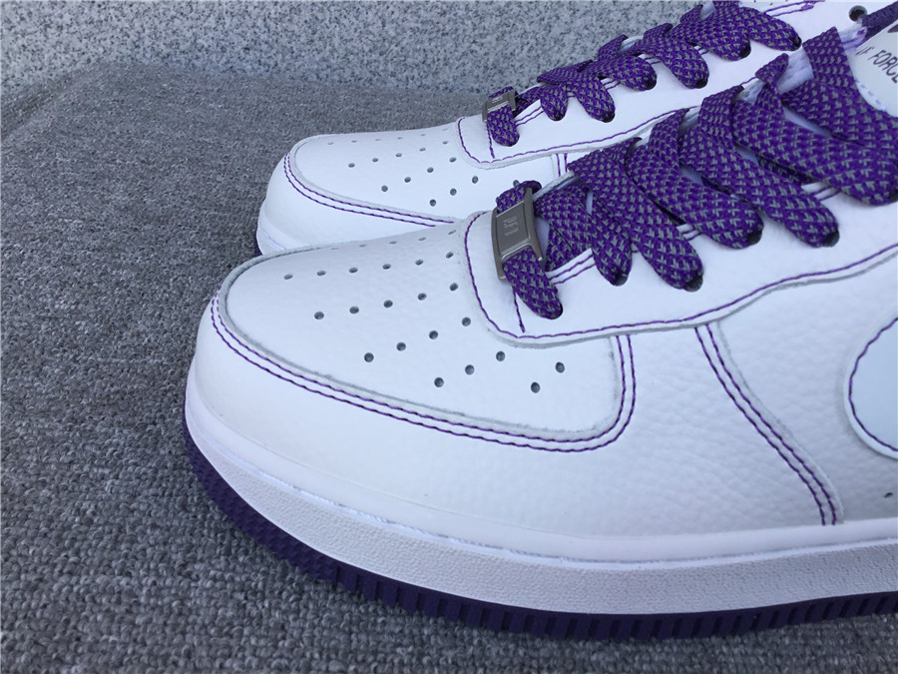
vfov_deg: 45.4
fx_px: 804
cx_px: 449
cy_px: 337
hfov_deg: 58.4
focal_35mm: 31
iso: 25
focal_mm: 3.3
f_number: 2.4
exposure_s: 1/372
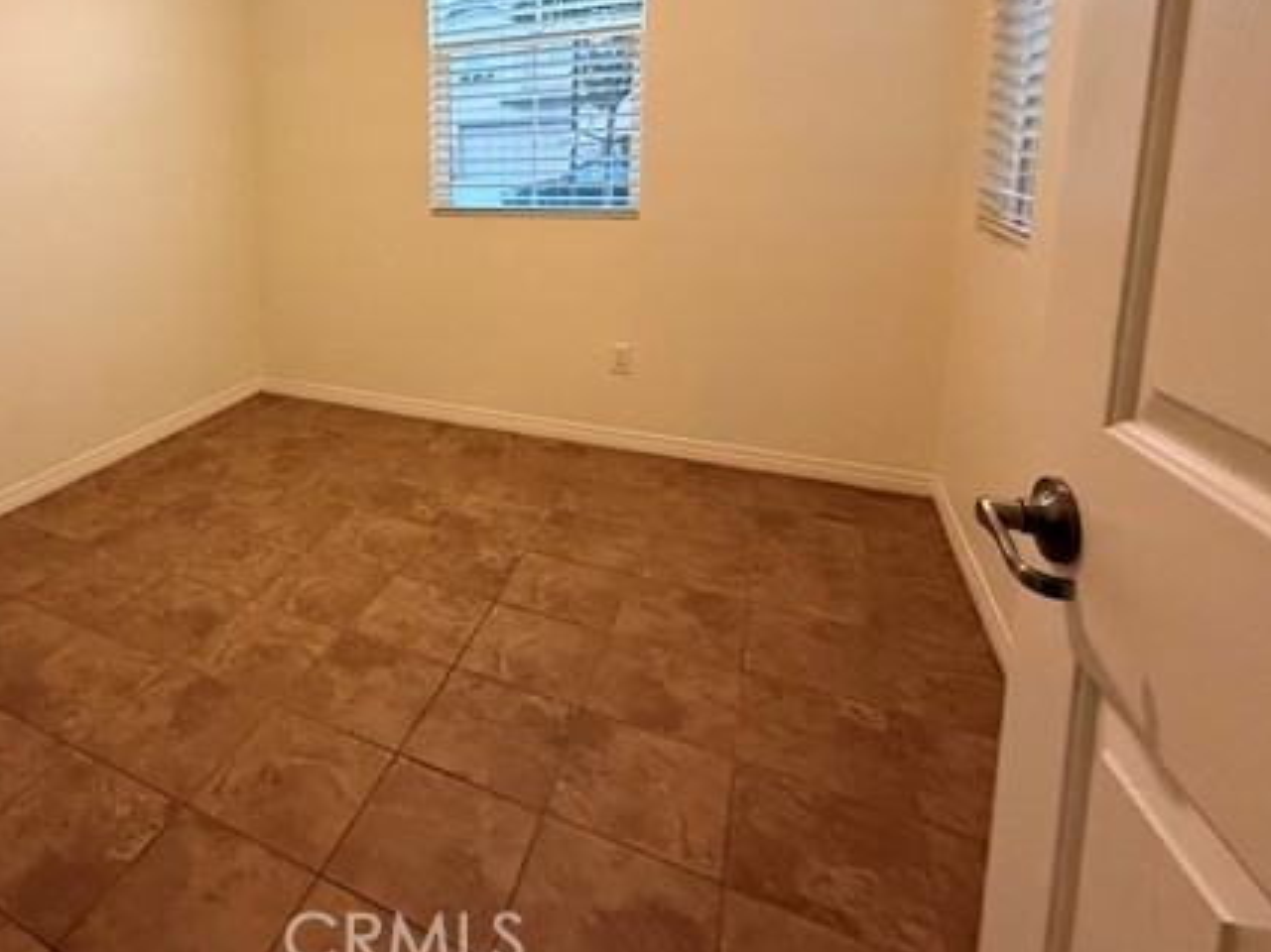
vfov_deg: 60.8
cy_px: 268
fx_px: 771
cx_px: 354
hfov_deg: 74.6
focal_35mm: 21
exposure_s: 1/60
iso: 800
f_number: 2.2
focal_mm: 2.22
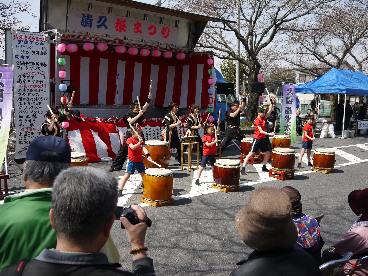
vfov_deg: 37.7
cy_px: 138
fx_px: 404
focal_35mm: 38
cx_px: 184
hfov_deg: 49.0
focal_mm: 19
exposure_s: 1/1000
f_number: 4.5
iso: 160
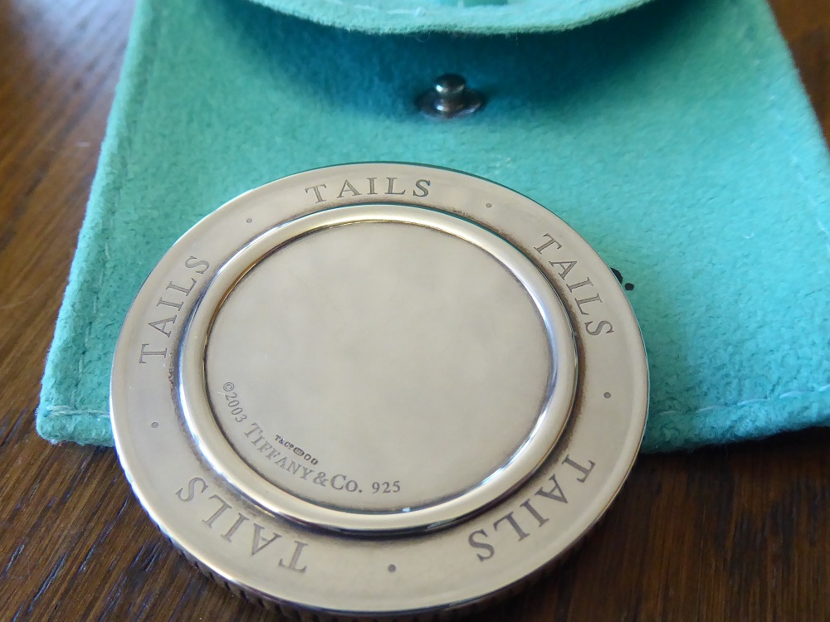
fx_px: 839
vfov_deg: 40.4
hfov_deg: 52.5
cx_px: 374
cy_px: 395
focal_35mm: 35
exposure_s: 1/60
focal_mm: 4.3
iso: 400
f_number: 3.3
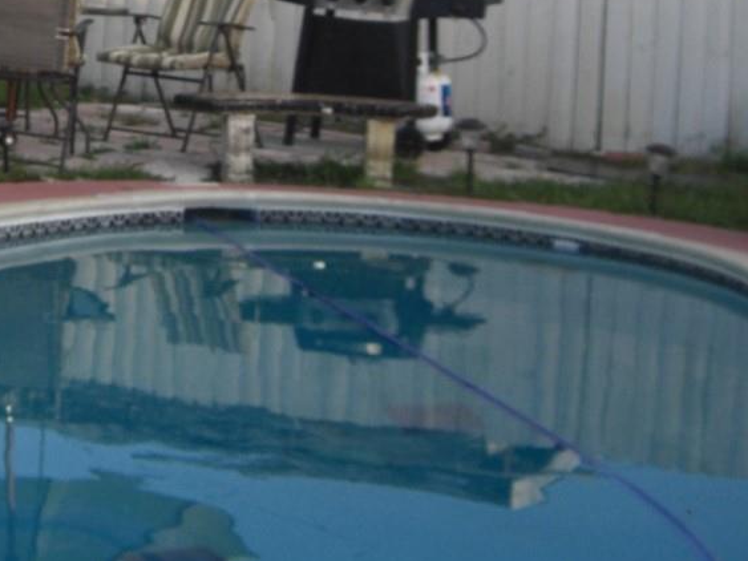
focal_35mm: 108
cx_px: 69
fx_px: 2333
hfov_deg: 17.9
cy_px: -7
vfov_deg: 13.5
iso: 80
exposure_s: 1/400
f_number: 2.8
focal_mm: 7.9
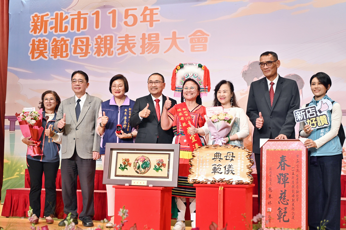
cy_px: 115
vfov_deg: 26.5
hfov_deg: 38.9
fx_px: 490
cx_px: 173
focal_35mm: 51
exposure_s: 1/125
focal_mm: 51
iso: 800
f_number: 5
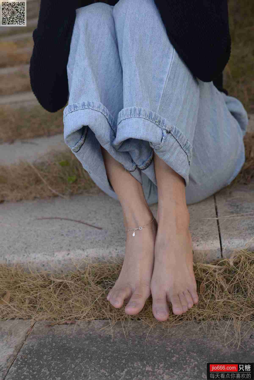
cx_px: 127
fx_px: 370
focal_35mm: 35
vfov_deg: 54.4
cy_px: 190
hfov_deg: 37.9
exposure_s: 1/125
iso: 160
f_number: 5.6
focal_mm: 35
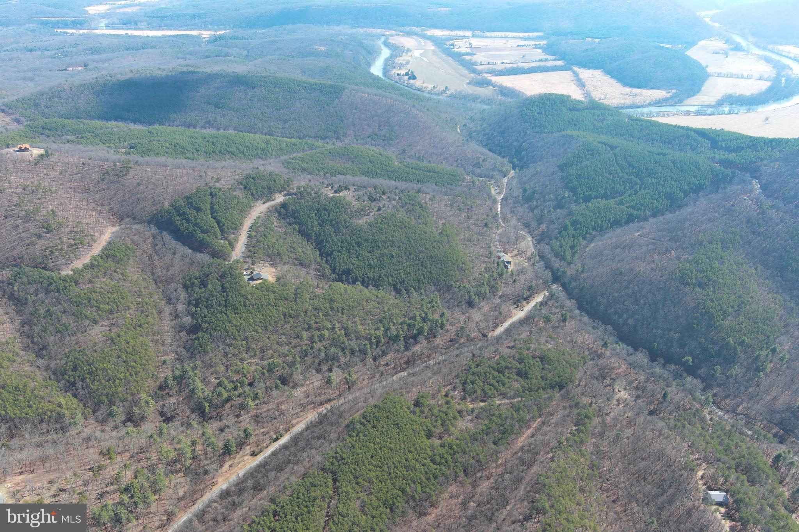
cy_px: 266
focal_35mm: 29
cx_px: 400
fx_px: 644
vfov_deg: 45.0
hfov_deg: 63.7
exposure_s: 1/424
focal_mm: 10.57
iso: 100
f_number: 2.8
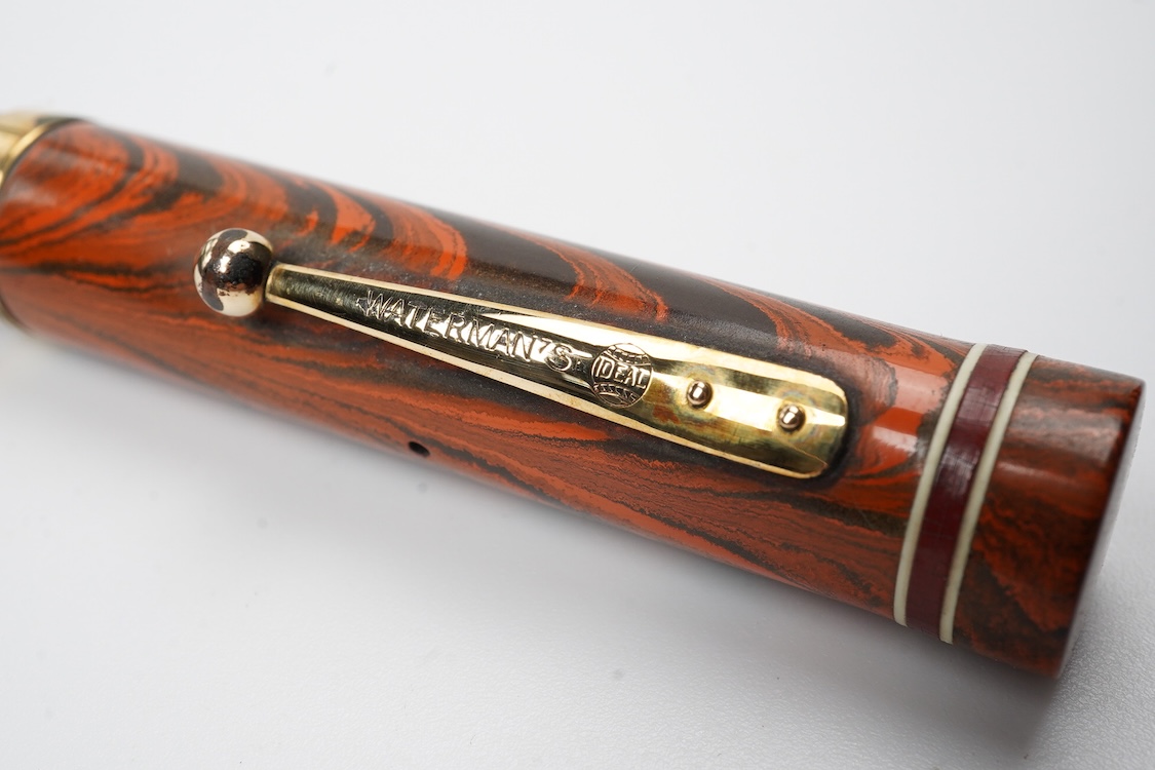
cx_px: 578
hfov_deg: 43.6
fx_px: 1444
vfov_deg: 29.9
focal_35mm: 45
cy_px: 385
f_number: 22
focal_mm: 30
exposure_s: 1/100
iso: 640
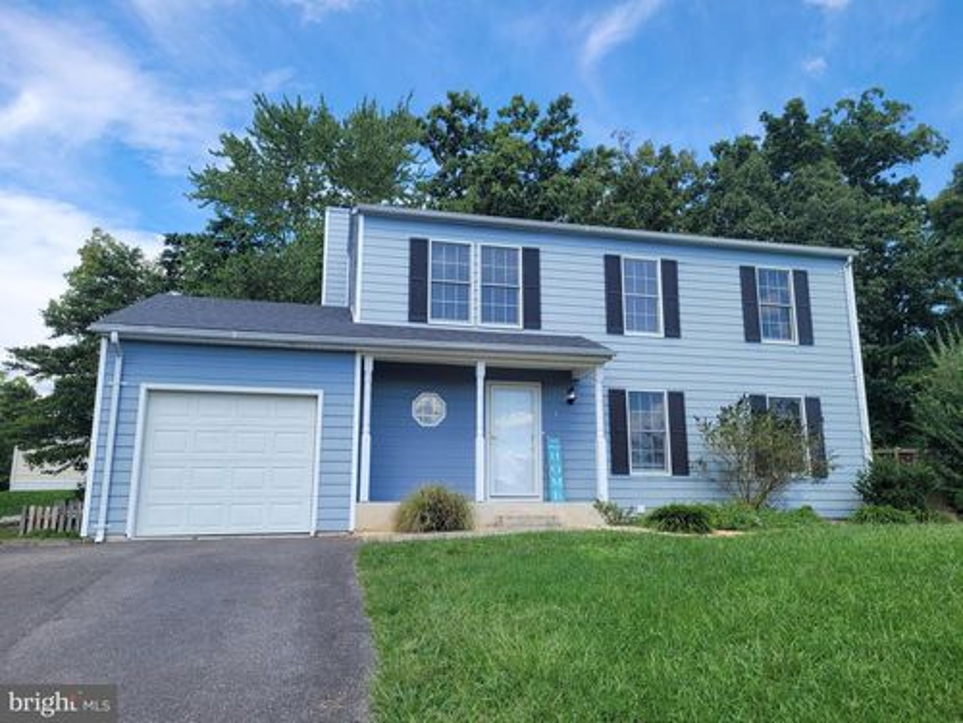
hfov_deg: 67.3
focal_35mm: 26
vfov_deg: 53.1
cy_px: 362
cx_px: 482
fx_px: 723
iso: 40
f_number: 1.8
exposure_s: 1/1283
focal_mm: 5.4
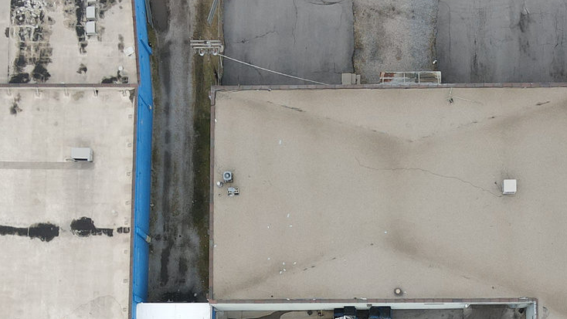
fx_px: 1098
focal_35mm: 73
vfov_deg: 16.2
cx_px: 354
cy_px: 322
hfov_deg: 28.9
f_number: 2.8
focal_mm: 4.5
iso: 100
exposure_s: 1/320
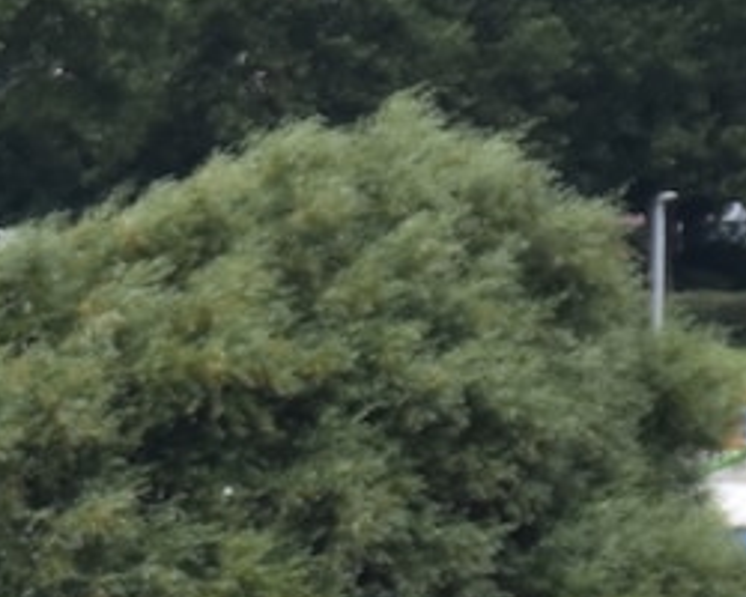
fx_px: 39257
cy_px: 630
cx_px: -610
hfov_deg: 1.1
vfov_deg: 0.9
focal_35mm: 1778
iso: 450
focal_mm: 195
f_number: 8
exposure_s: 1/1000
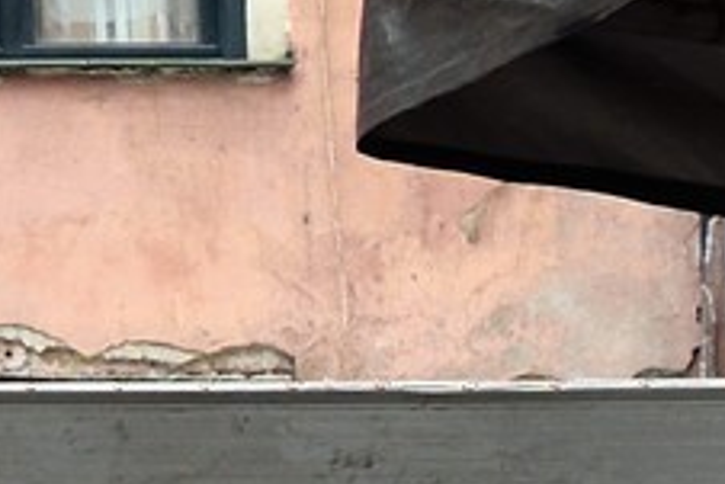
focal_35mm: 269
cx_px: -1412
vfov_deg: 4.9
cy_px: 1385
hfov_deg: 6.9
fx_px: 5421
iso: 800
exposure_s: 1/60
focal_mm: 38
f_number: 5.6
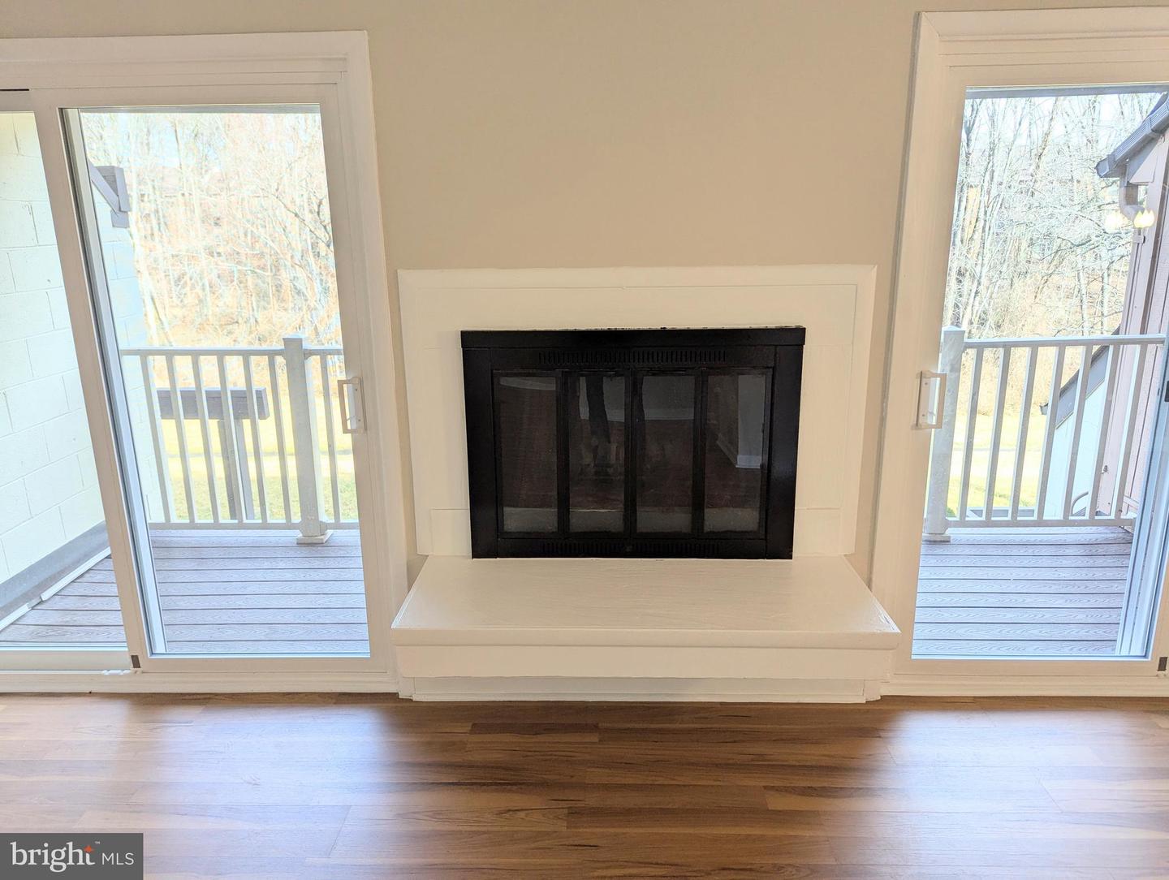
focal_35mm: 24
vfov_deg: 56.9
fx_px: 812
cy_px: 440
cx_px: 584
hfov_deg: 71.5
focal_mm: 6.81
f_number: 1.85
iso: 46
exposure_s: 1/120
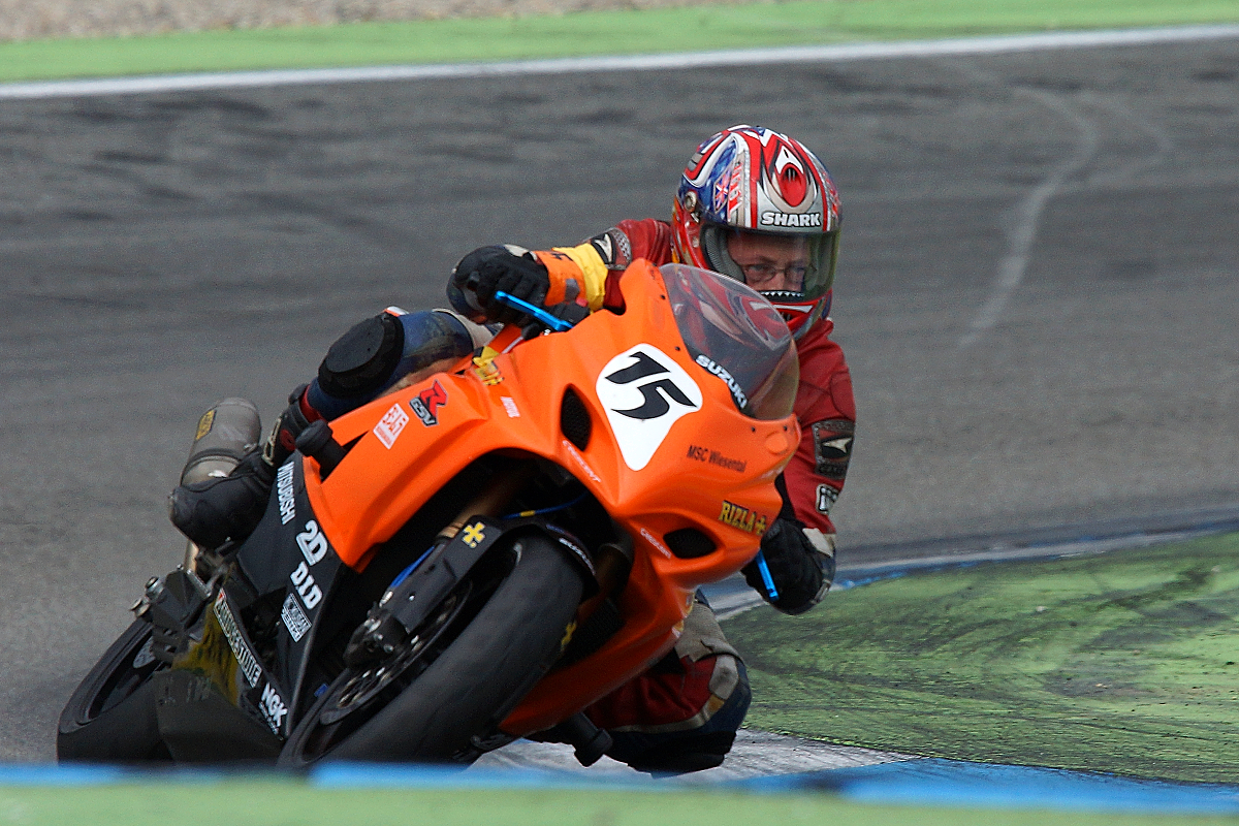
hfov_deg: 3.4
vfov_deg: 2.3
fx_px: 20648
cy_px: 413
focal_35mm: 600
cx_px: 620
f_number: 8
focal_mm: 400
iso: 400
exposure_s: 1/800
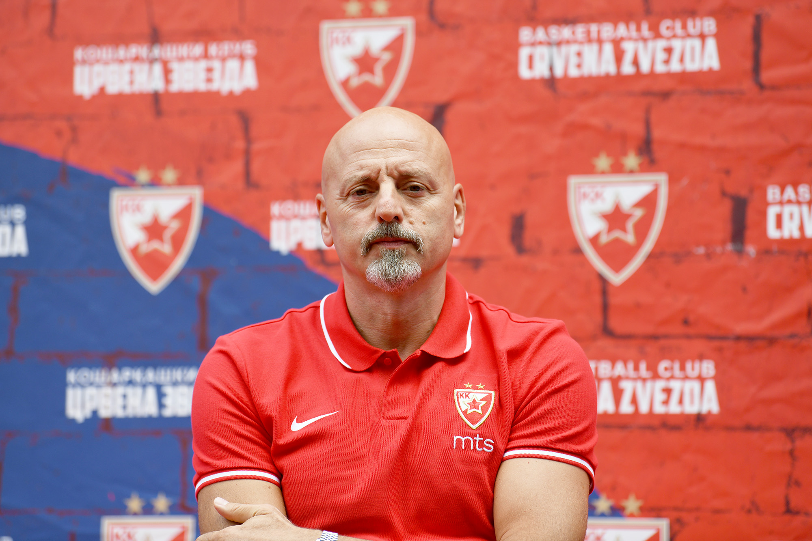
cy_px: 270
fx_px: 3157
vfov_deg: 9.8
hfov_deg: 14.7
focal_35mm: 140
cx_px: 406
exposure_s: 1/2500
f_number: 3.2
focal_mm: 140
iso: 320
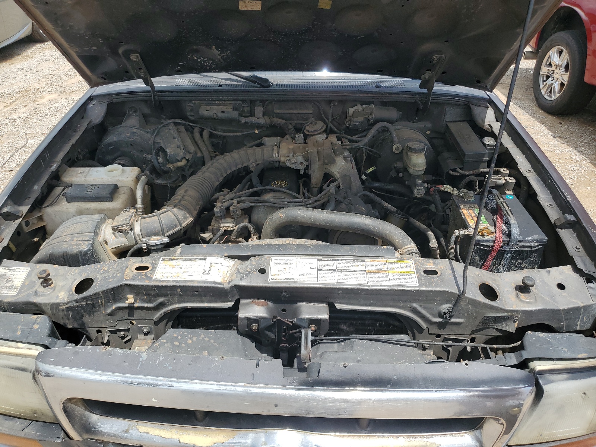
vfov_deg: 53.1
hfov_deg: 67.3
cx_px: 298
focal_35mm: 26
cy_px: 224
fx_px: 448
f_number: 1.5
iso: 50
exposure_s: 1/2500
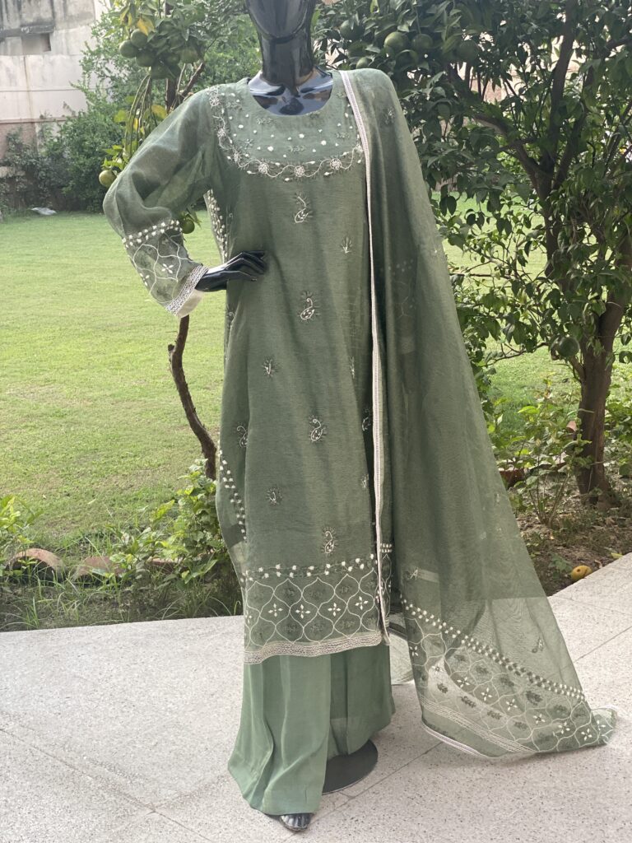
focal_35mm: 52
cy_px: 422
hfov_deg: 28.0
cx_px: 316
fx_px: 1266
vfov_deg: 36.8
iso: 80
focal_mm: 6
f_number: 2
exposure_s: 1/122
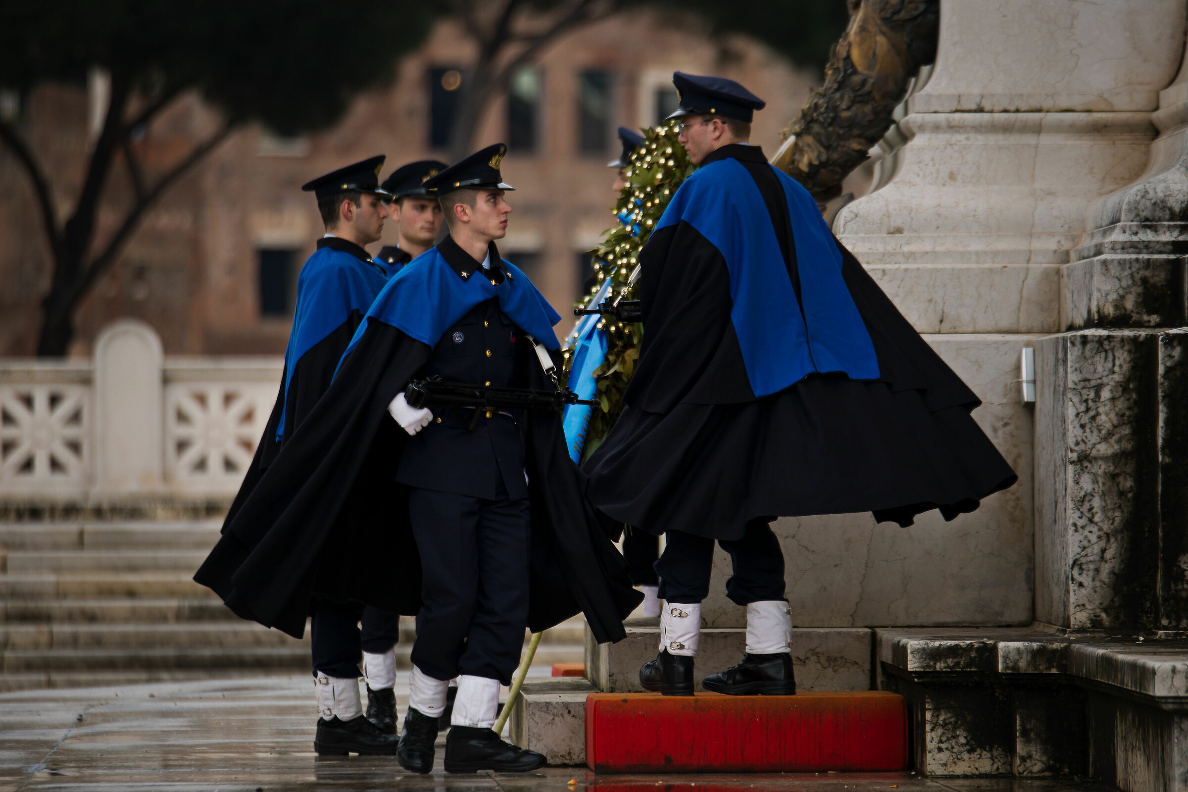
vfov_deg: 4.6
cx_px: 594
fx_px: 9899
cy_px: 396
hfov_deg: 6.9
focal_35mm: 300
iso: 160
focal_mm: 200
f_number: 2.8
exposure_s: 1/1600
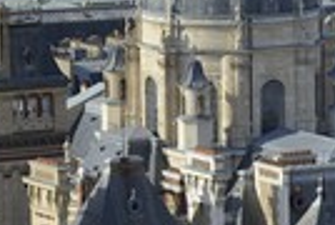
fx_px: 3786
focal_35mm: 406
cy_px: -25
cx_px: 168
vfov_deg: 3.4
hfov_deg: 5.1
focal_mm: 130
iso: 200
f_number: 11
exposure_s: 1/250
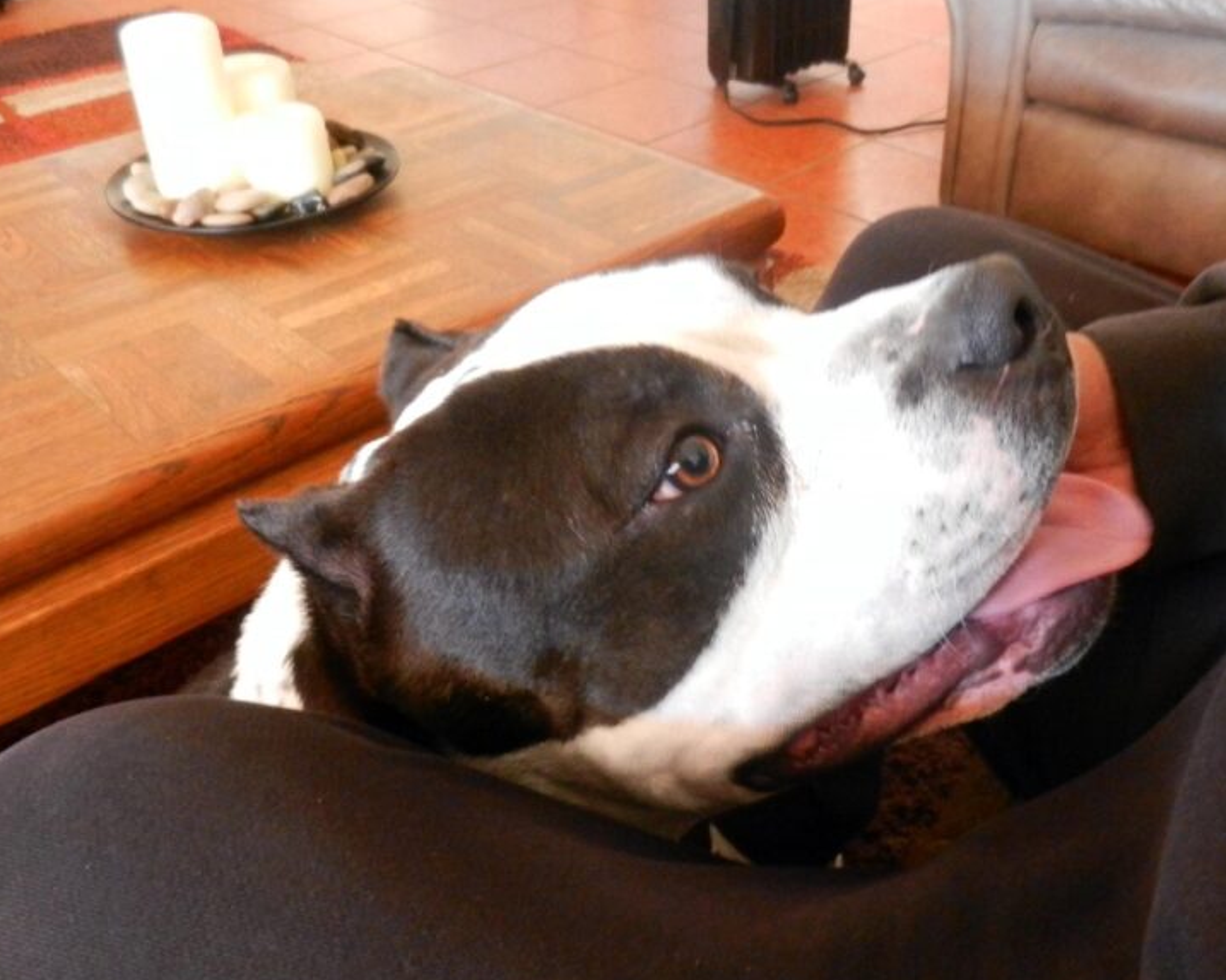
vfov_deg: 45.8
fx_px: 1161
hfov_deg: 55.6
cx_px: 679
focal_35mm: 32
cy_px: 478
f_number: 3.5
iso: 800
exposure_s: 1/5
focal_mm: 4.5
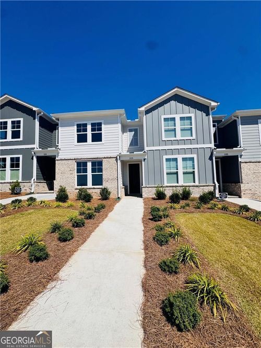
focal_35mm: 14
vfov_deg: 102.1
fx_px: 141
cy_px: 174
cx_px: 130
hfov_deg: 85.7
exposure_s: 1/4132
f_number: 2.2
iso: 40
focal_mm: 2.22
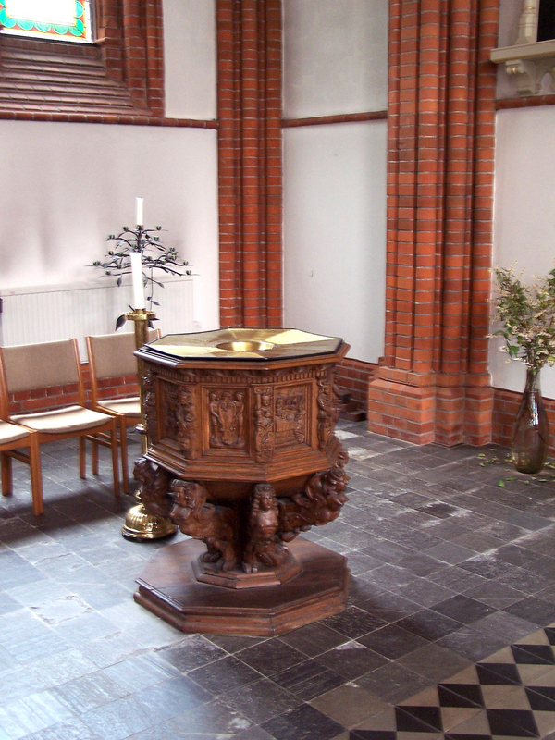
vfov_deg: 43.9
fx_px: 919
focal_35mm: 43
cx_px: 278
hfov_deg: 33.6
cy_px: 370
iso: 140
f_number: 2.8
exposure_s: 1/6
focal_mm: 7.1
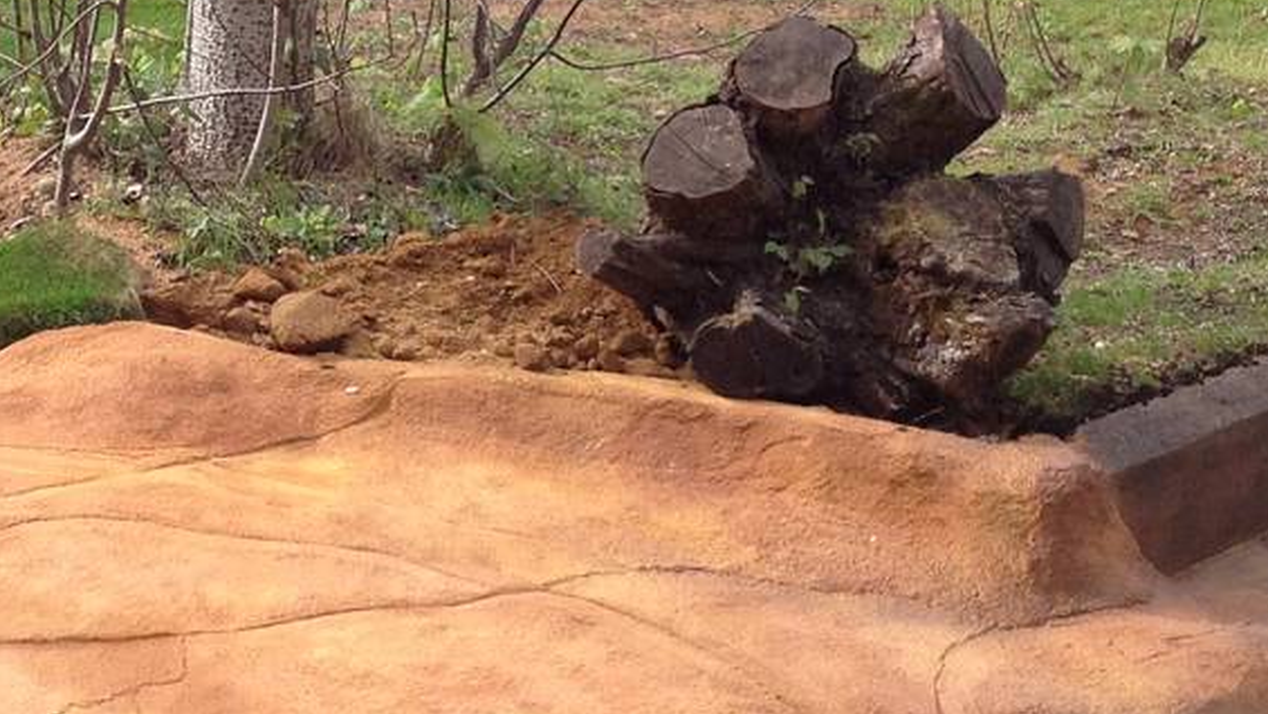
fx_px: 3632
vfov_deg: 11.2
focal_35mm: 108
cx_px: 334
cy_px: 200
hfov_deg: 19.7
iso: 50
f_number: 2.4
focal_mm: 4.28
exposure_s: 1/575
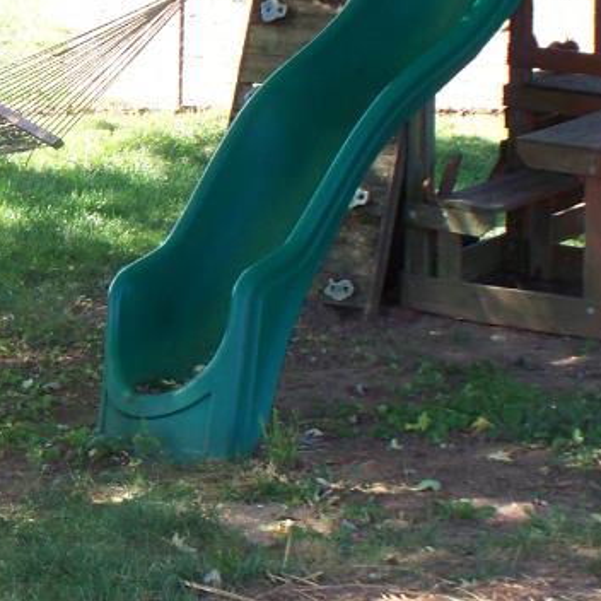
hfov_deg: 13.0
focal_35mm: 132
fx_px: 2593
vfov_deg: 13.2
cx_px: -19
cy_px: 141
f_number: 2.8
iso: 80
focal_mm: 7.54
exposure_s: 1/125
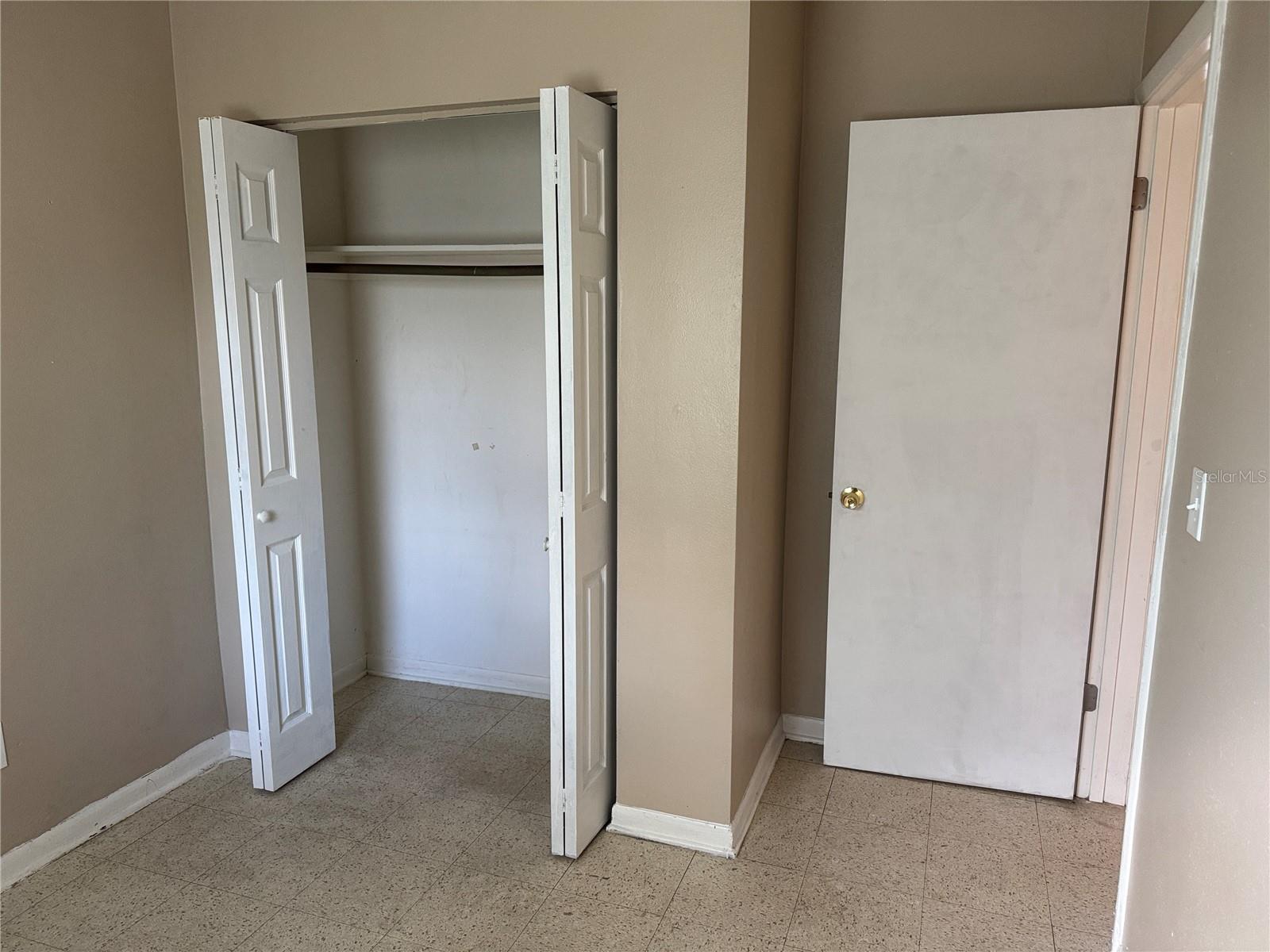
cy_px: 476
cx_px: 635
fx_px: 881
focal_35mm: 24
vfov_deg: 56.8
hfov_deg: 71.6
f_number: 1.78
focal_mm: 6.76
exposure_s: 1/60
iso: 320
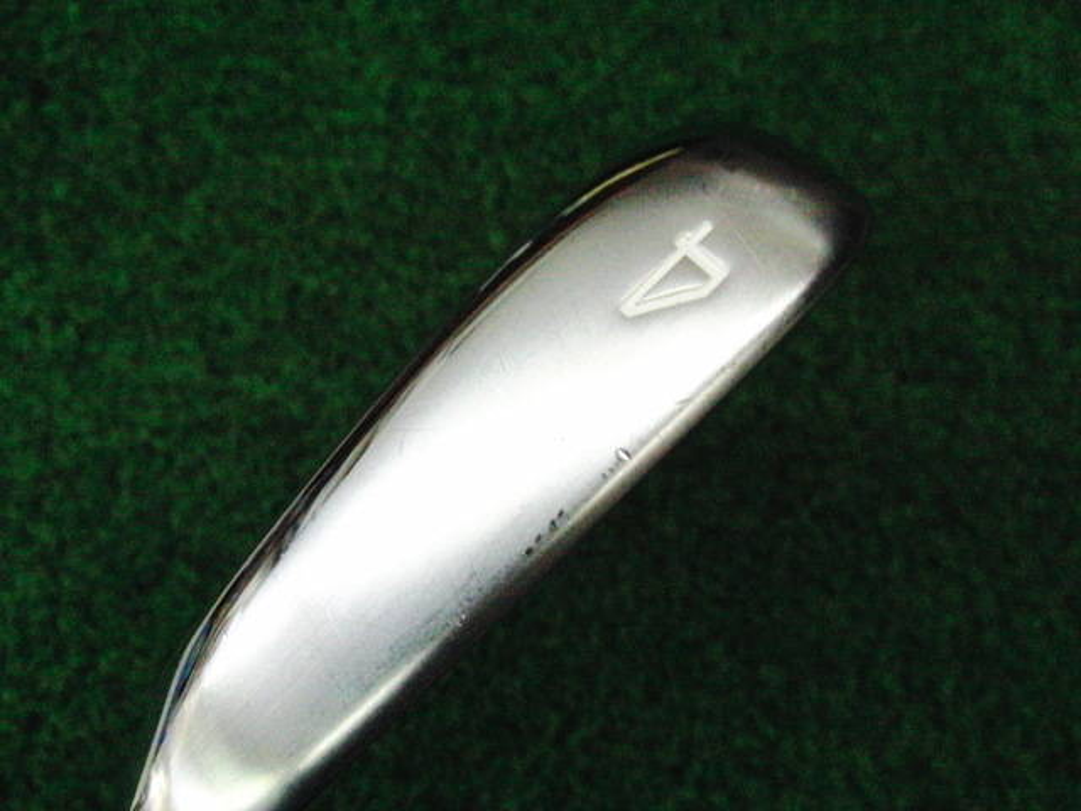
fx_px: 1155
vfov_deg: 38.7
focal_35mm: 37
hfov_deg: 50.1
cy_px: 406
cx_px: 540
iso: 3200
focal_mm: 6.42
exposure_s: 1/800
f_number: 3.6
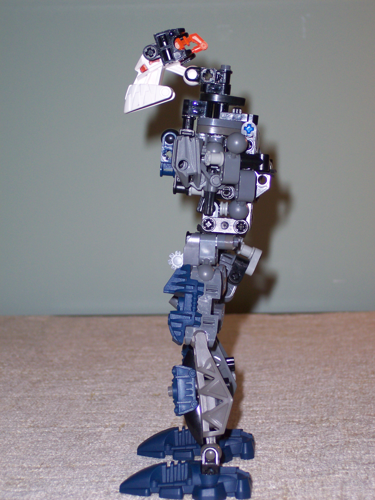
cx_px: 188
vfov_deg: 19.5
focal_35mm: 101
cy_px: 250
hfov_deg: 14.6
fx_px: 1460
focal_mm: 21.3
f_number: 4.8
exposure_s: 1/60
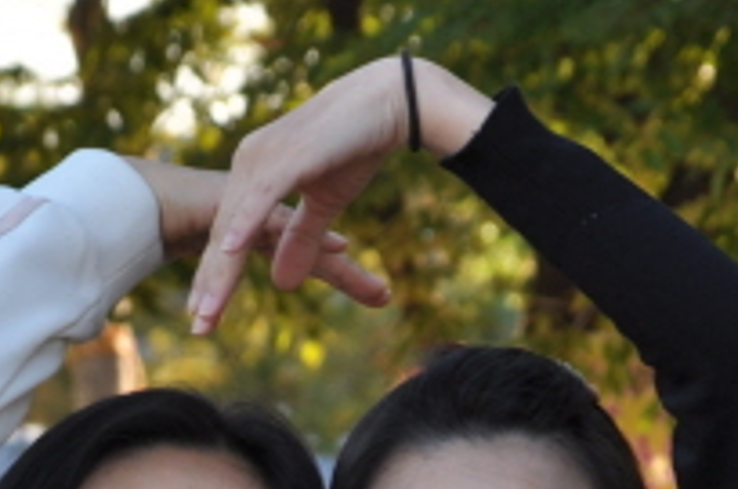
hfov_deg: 5.7
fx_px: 7363
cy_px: 699
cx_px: 289
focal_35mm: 360
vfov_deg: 3.8
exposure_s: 1/160
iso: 200
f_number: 6.3
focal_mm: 70
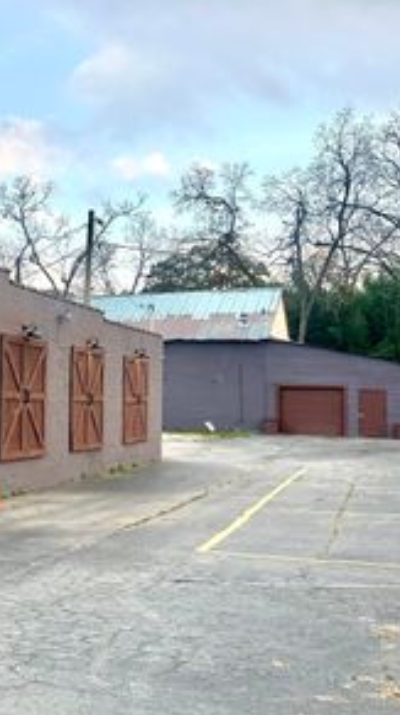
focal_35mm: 45
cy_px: 372
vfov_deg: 45.5
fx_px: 851
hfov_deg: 23.4
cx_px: -118
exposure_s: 1/785
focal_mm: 6.86
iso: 80
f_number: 1.78
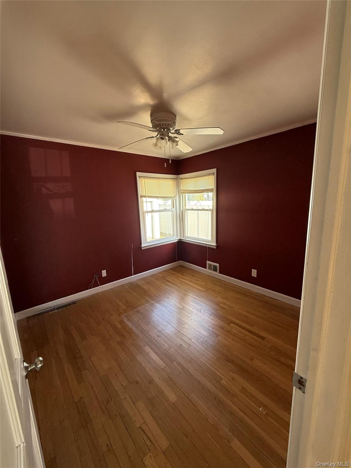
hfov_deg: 85.7
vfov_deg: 102.1
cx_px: 176
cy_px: 234
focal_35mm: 14
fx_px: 189
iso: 100
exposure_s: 1/99
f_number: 2.2
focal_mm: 2.22
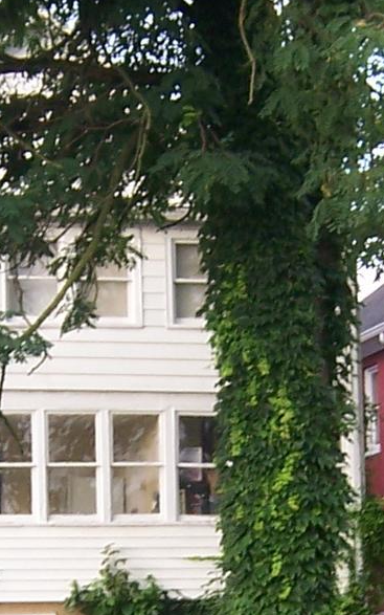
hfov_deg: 10.7
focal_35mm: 122
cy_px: 493
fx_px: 2042
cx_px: 114
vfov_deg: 17.0
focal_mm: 5.5
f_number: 2.8
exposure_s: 1/90
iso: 80
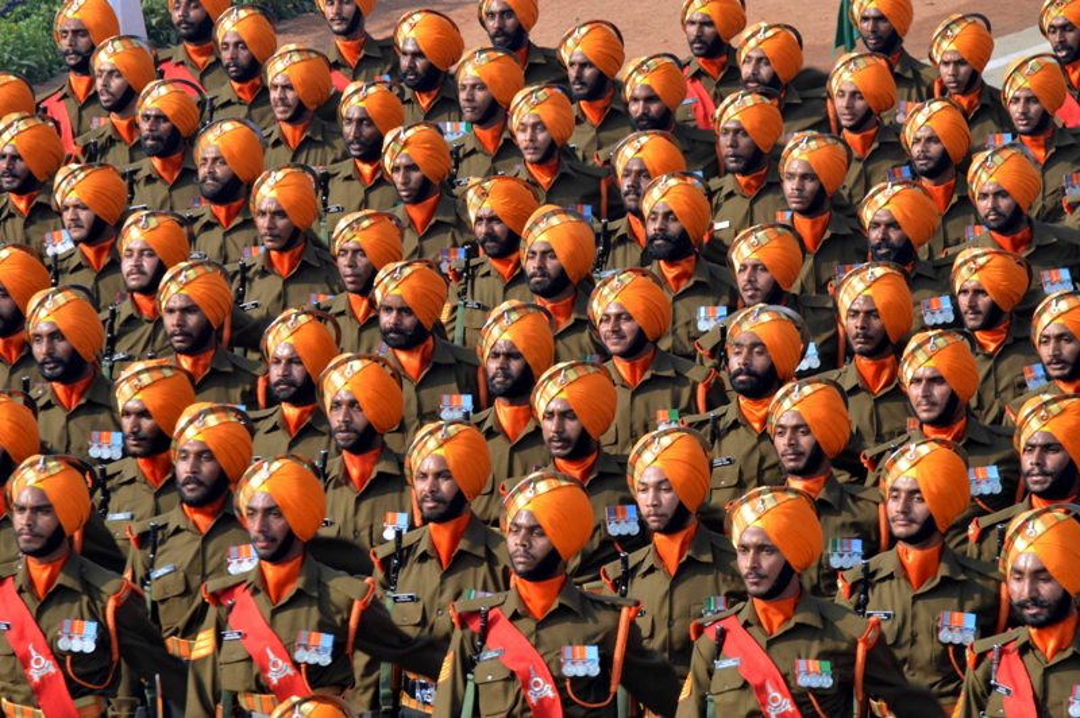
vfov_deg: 4.6
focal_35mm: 300
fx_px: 8992
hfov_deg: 6.9
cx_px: 540
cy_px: 359
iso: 400
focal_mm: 200
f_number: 11
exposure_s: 1/200
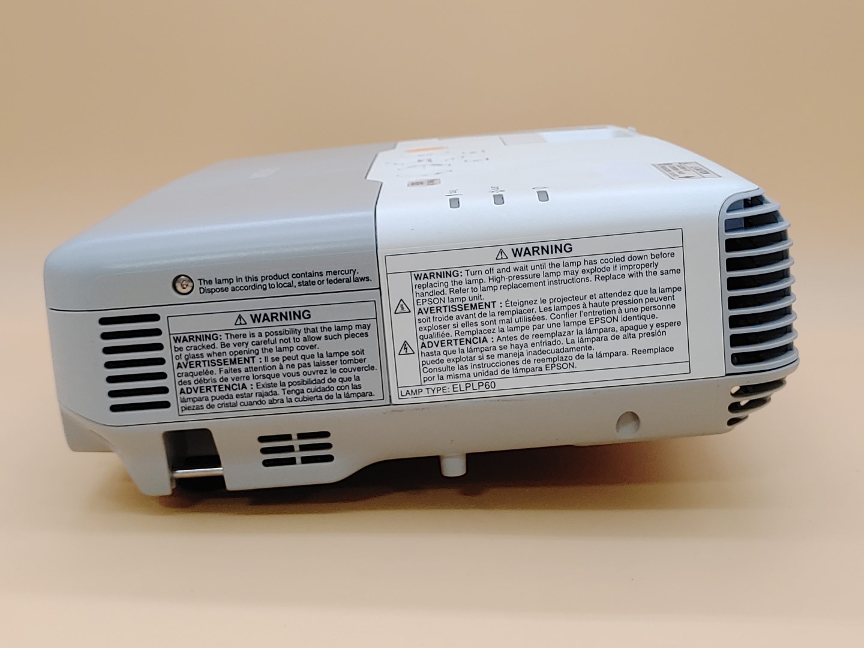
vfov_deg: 29.7
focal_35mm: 49
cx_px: 432
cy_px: 324
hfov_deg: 38.9
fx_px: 1223
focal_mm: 4.36
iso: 50
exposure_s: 1/100
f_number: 1.8
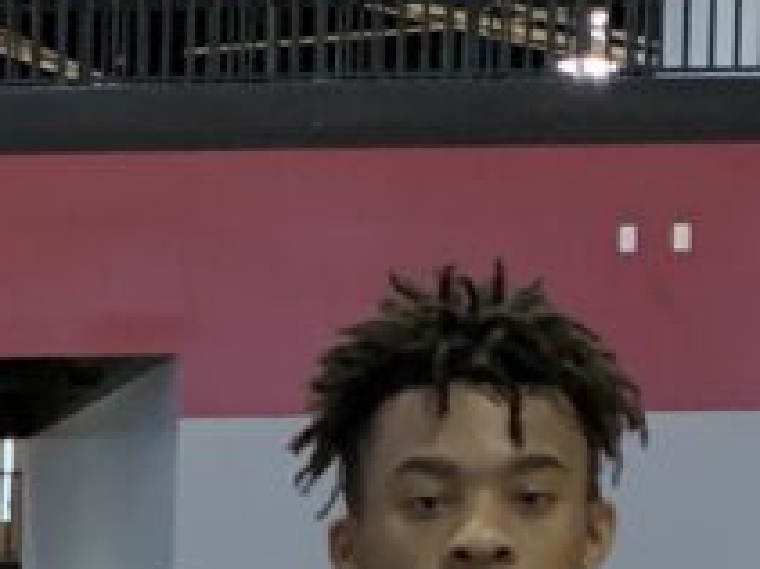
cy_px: 1390
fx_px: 4147
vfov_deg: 7.3
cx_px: -738
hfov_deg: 9.8
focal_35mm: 189
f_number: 1.8
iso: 320
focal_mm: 4.25
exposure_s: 1/60
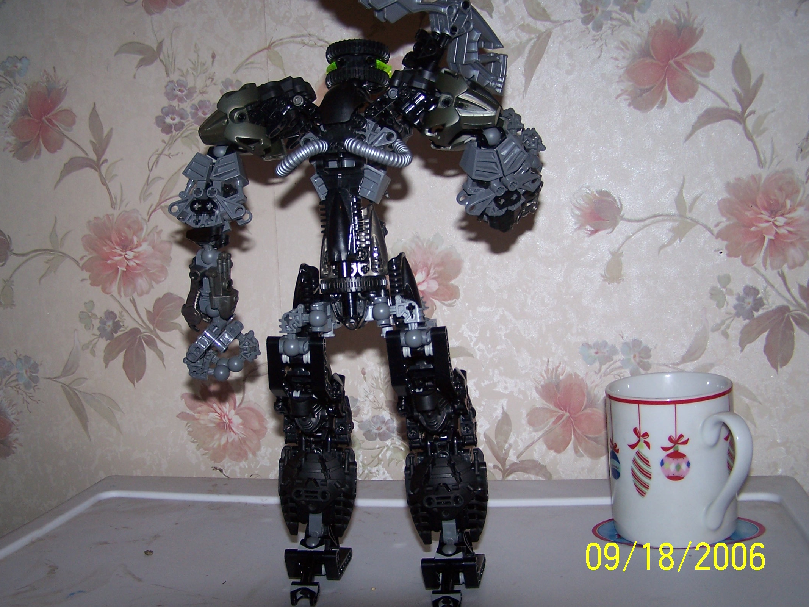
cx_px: 379
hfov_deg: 45.7
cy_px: 311
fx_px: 958
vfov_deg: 35.1
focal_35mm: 41
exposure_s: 1/60
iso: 80
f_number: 2.8
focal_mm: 6.3
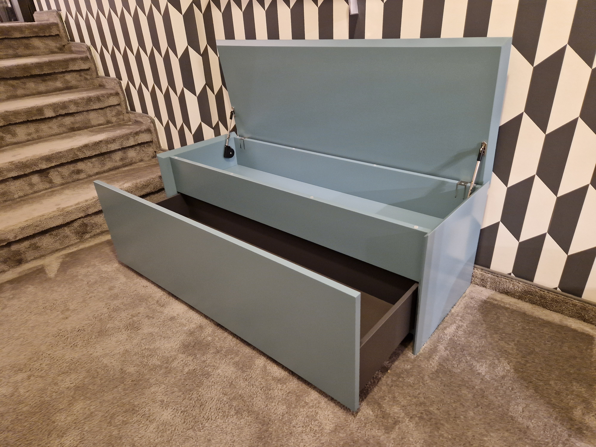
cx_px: 298
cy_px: 224
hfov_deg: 73.9
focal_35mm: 23
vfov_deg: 58.9
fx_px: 396
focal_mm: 5.4
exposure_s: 1/33
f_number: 1.8
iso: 500
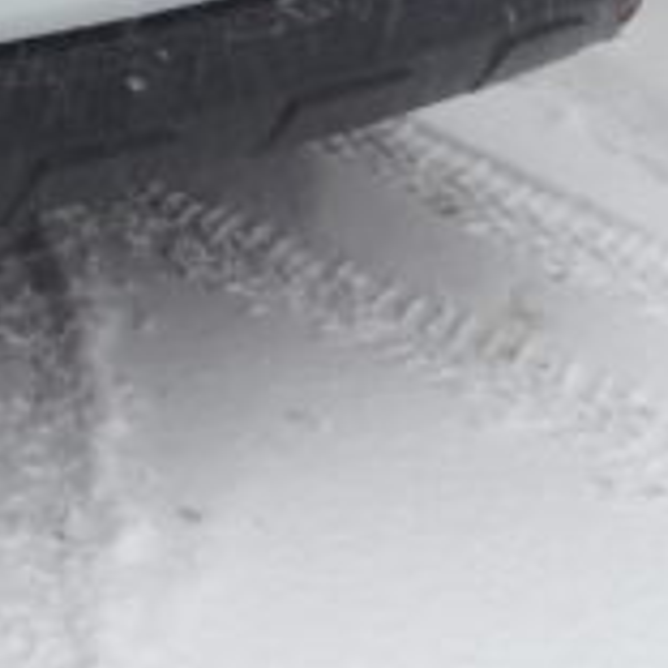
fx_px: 3275
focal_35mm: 150
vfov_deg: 11.0
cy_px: -475
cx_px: -621
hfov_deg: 10.7
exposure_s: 1/162
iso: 50
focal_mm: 4.12
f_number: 2.4
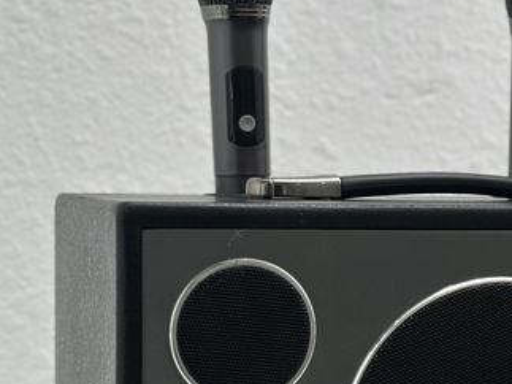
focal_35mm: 119
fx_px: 1759
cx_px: 417
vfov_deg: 12.4
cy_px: 298
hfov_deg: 16.4
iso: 80
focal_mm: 6.86
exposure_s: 1/238
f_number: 1.78
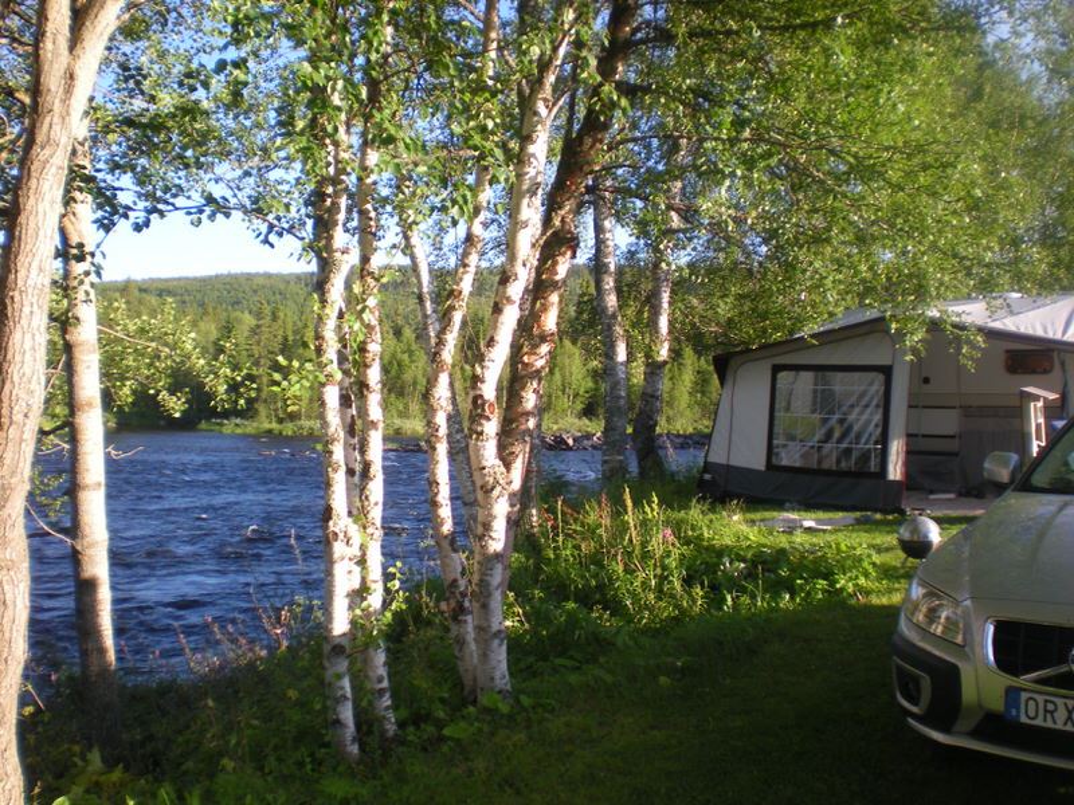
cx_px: 537
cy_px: 402
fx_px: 1179
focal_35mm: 38
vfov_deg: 37.7
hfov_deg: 49.0
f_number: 3.1
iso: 64
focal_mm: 6.3
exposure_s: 1/196
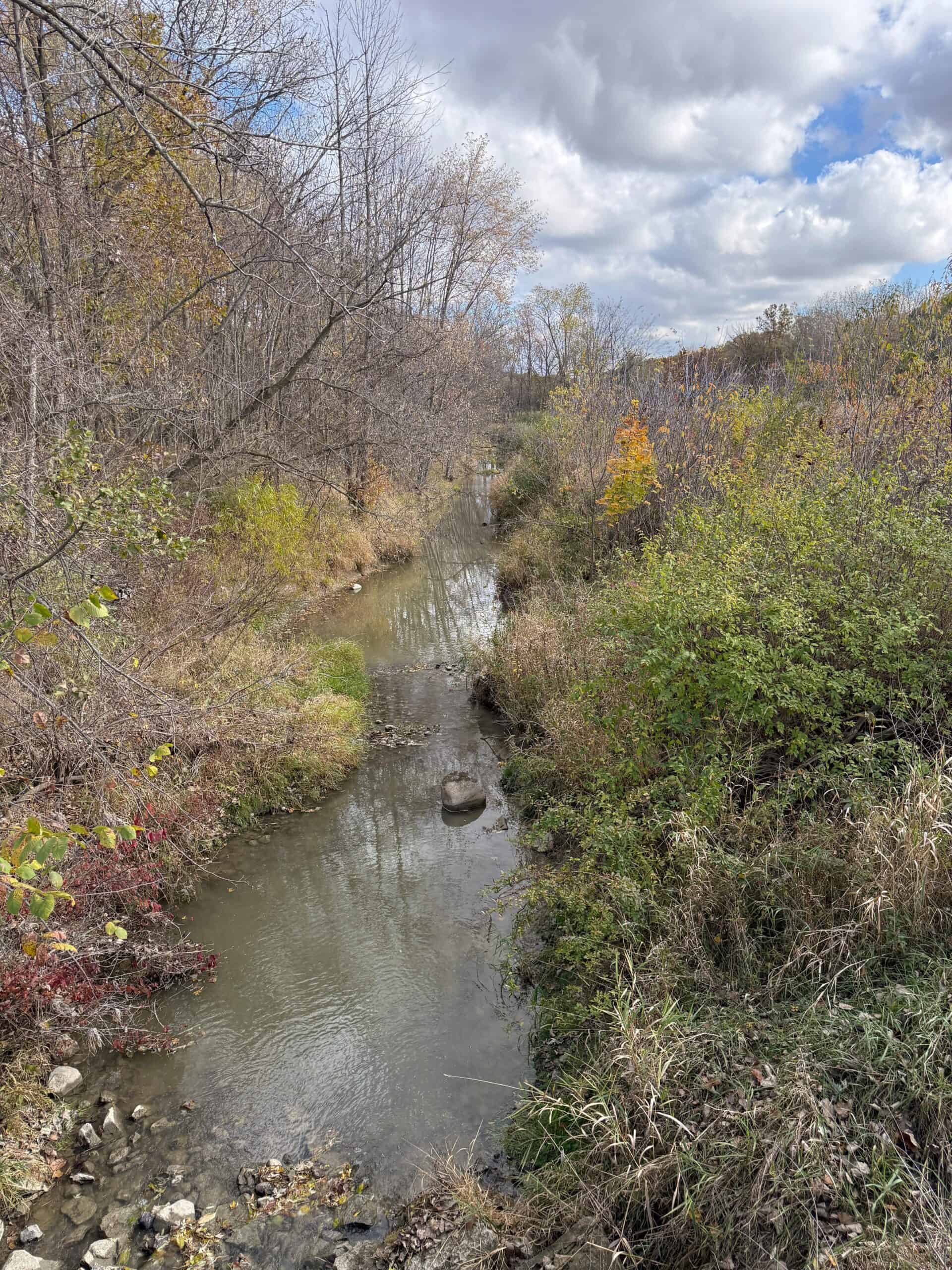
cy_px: 635
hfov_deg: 56.8
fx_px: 880
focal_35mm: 24
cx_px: 476
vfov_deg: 71.6
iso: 100
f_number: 1.78
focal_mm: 6.76
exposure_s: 1/1618
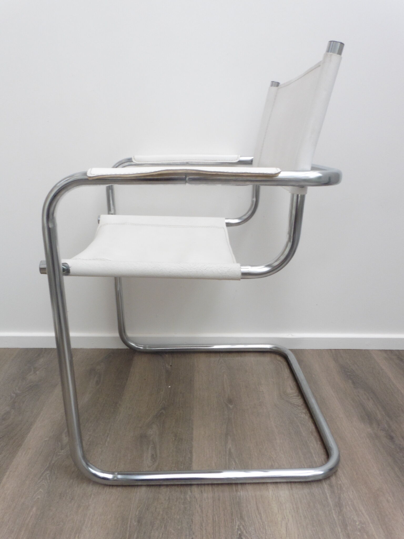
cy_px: 270
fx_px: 389
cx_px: 202
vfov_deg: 69.4
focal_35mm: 25
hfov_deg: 54.9
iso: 160
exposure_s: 1/10
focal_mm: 4.4
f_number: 8
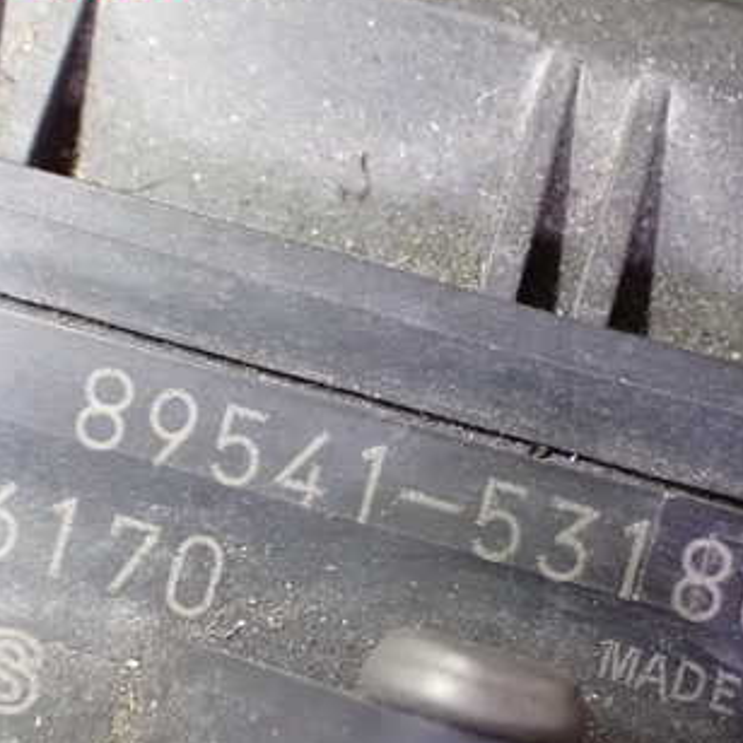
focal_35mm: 86
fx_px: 2088
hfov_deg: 20.1
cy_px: 487
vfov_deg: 20.1
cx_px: 449
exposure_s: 1/40
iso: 1600
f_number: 3.2
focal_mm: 9.01
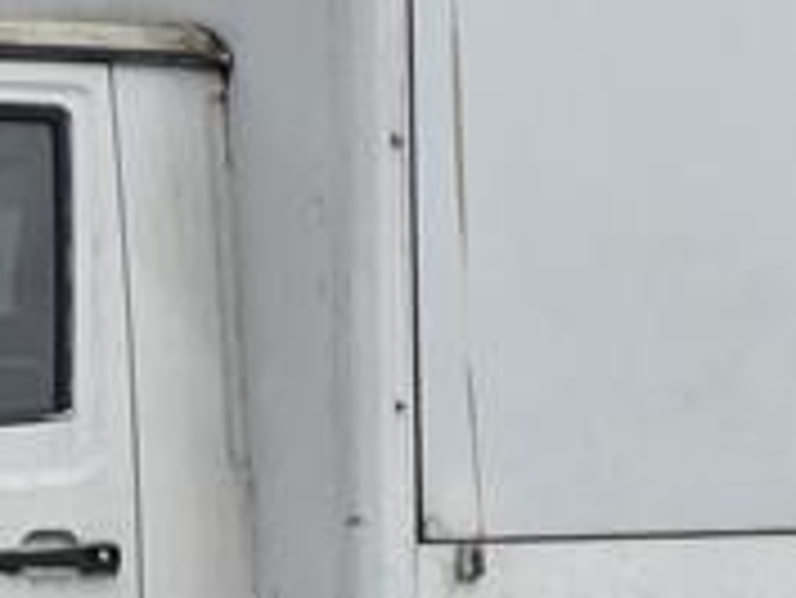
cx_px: 396
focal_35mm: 149
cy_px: 324
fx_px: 3429
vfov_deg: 10.0
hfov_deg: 13.2
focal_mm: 5.8
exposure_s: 1/800
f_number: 3.6
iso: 160
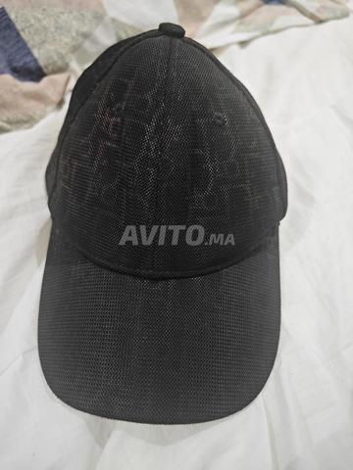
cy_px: 235
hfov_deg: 58.9
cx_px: 176
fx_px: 313
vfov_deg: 73.9
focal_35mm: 23
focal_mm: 8.7
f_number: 1.9
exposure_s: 1/250
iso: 6400
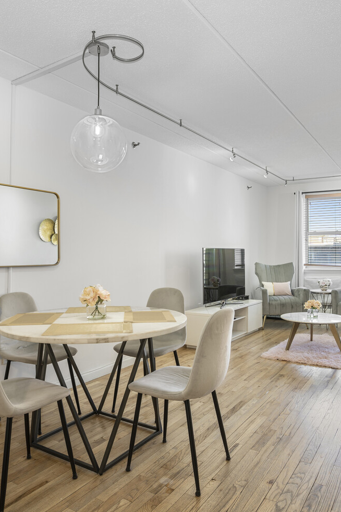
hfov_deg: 49.5
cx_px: 177
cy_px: 256
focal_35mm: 26
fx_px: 369
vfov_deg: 69.4
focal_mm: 17
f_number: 8
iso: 100
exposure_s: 1
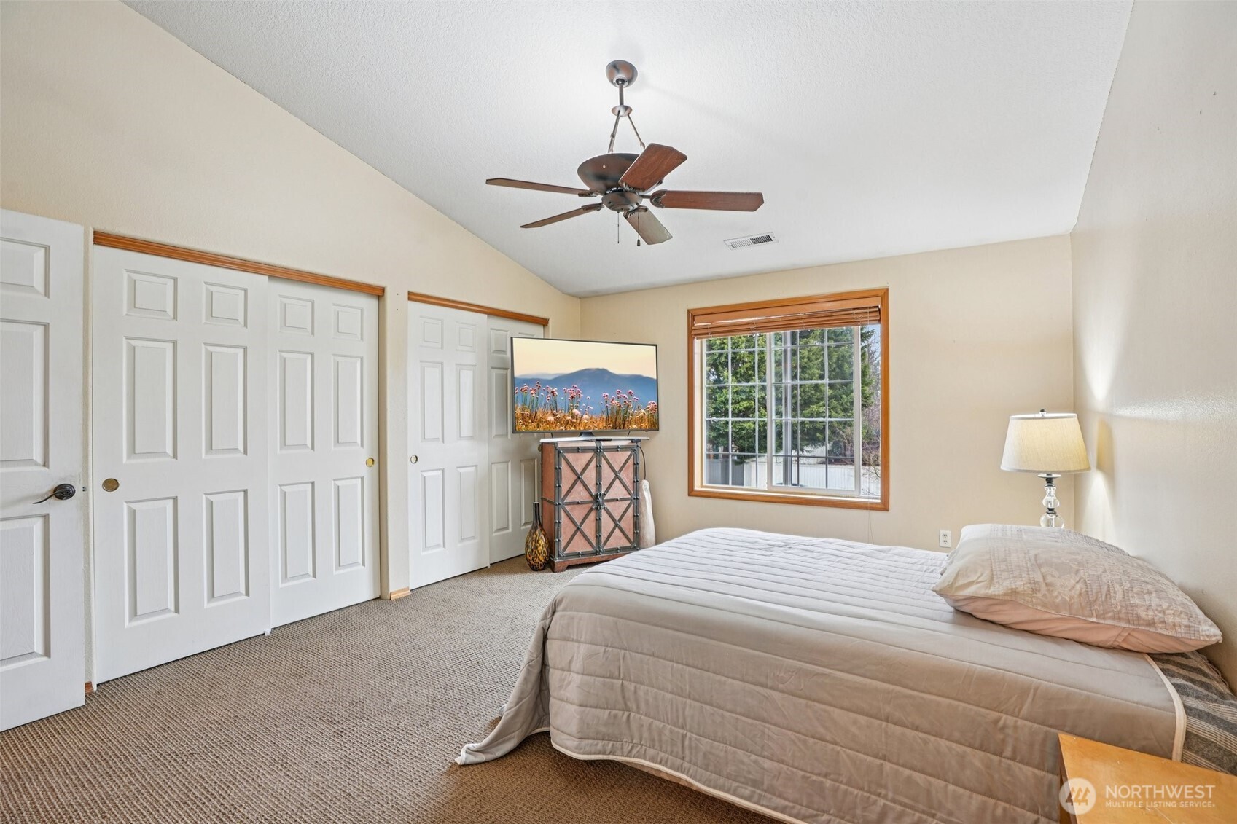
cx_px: 618
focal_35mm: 16
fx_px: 550
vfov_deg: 73.7
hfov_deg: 96.7
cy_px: 412
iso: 400
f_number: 8
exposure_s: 1/6
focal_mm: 16
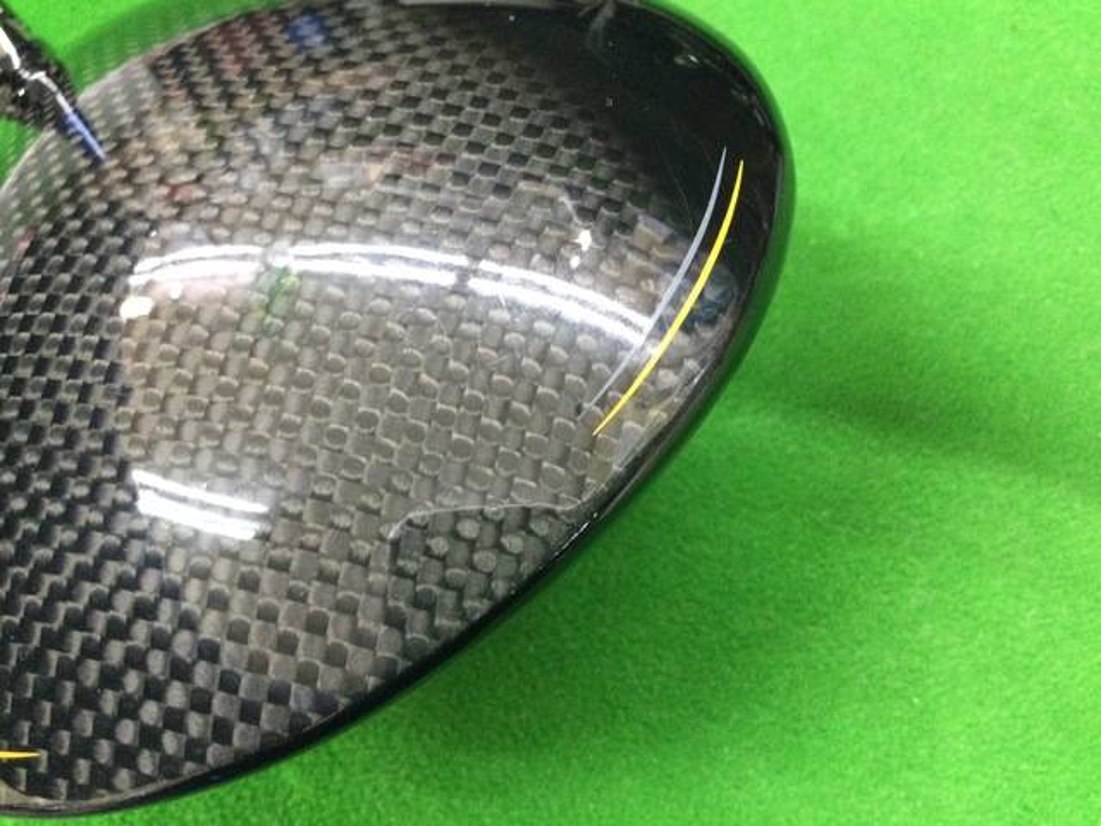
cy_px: 413
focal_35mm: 31
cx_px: 550
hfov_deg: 58.4
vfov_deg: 45.4
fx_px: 986
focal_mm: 3.3
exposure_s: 1/17
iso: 200
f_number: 2.4
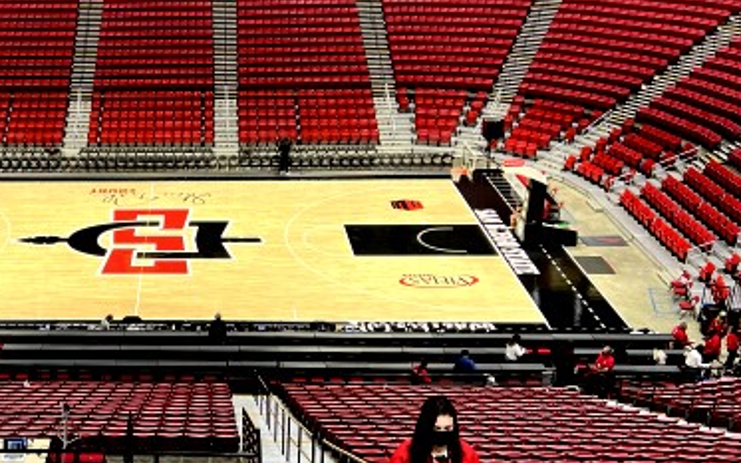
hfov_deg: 37.4
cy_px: 254
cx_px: 145
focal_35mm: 52
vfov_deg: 24.9
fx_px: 1050
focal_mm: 5.7
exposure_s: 1/120
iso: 80
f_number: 1.5
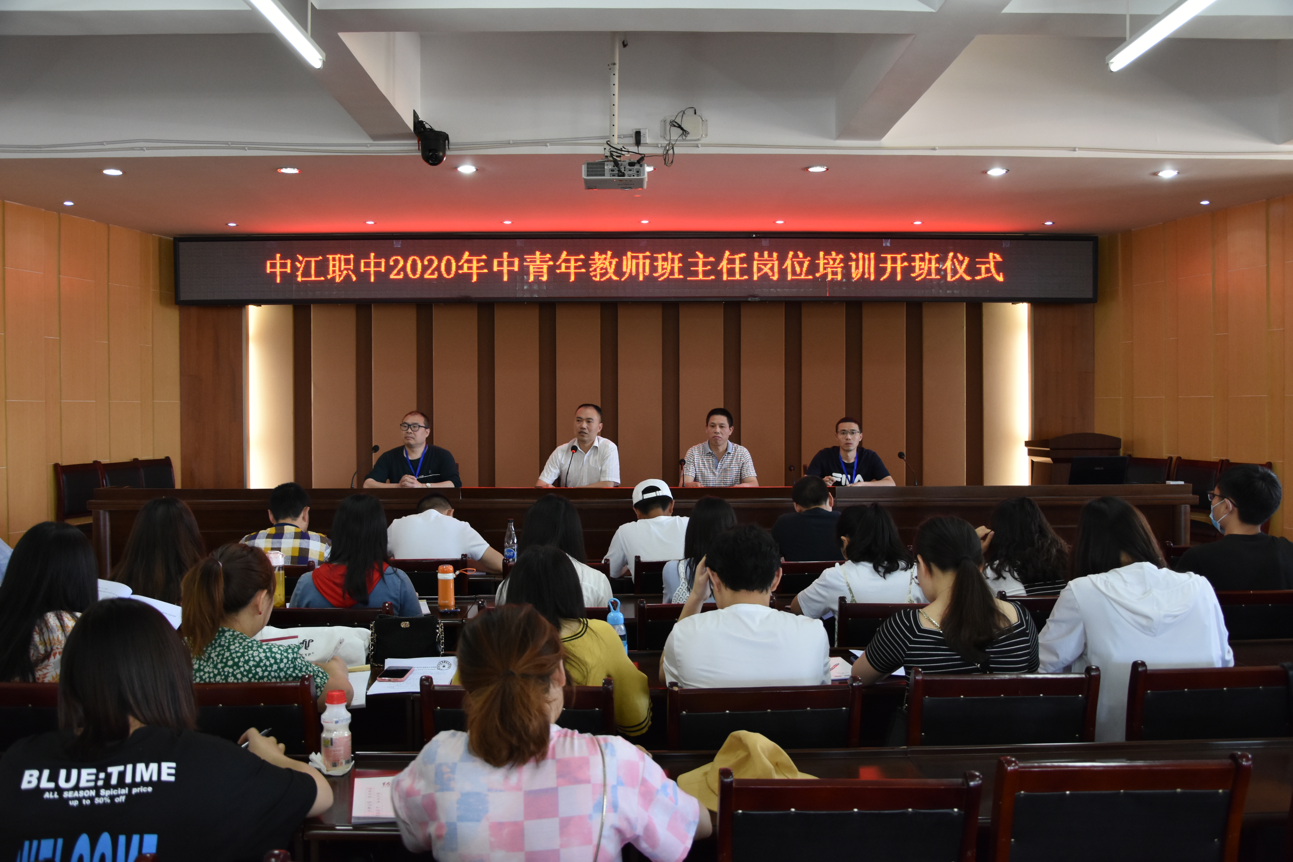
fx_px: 1131
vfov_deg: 41.7
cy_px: 431
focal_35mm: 32
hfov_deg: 59.5
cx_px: 646
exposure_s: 1/60
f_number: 4
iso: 1250
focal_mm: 21
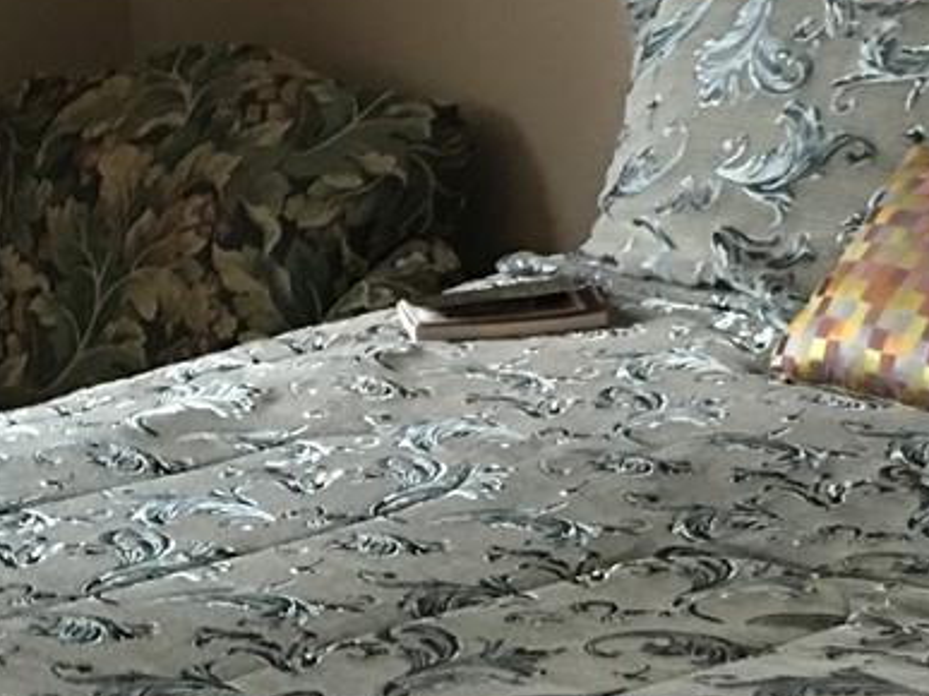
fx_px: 3219
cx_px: 672
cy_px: 751
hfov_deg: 16.4
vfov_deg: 12.2
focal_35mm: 120
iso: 64
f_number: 2.2
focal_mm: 4.15
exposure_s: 1/4
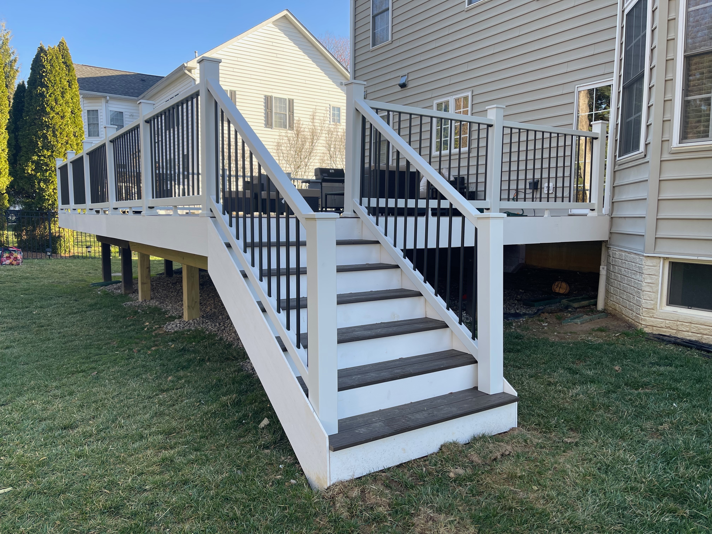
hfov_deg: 69.4
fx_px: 514
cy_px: 267
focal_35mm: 25
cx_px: 356
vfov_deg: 54.9
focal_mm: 5.1
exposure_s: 1/370
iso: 32
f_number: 1.6
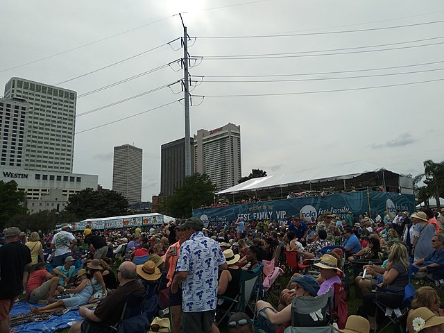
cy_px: 166
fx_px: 333
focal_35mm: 26
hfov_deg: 67.3
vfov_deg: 53.1
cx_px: 222
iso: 100
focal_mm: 3.83
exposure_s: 1/1422
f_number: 2.2
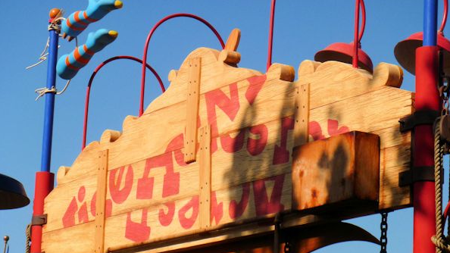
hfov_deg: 16.4
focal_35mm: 131
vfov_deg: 9.3
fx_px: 1563
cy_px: 164
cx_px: 226
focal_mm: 21.2
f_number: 7.1
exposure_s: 1/400
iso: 80
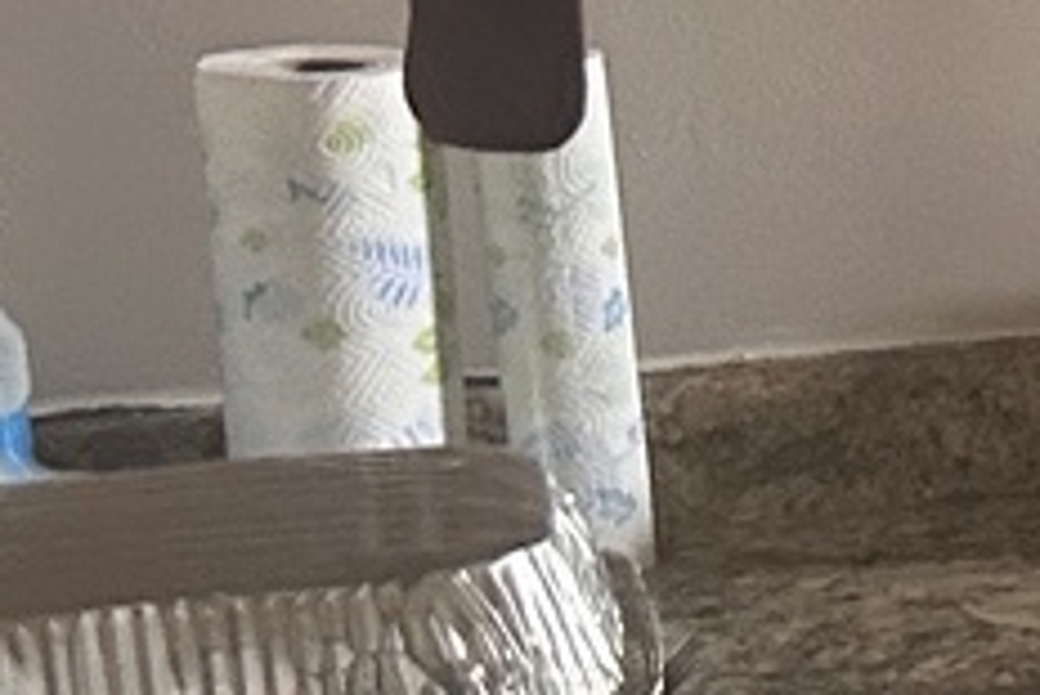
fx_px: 4480
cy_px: 516
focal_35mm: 155
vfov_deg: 8.9
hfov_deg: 10.0
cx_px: 3107
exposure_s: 1/60
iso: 400
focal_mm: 6.86
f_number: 1.78
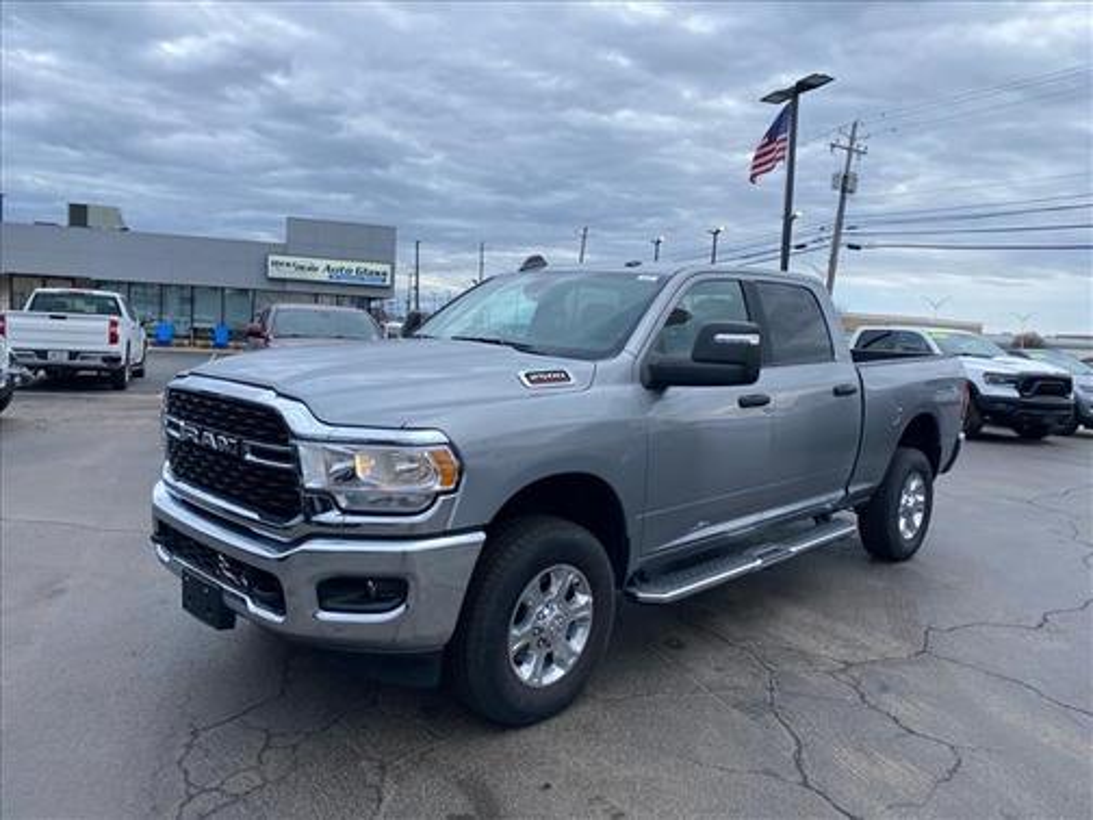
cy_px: 410
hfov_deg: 67.3
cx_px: 546
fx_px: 821
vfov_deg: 53.1
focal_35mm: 26
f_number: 1.8
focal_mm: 4.25
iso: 32
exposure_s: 1/594
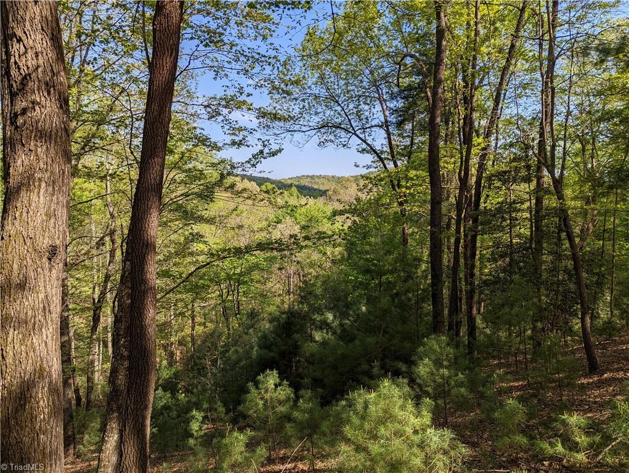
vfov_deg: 56.9
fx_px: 437
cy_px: 236
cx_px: 314
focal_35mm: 24
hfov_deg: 71.5
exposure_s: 1/1332
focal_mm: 6.81
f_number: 1.85
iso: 46
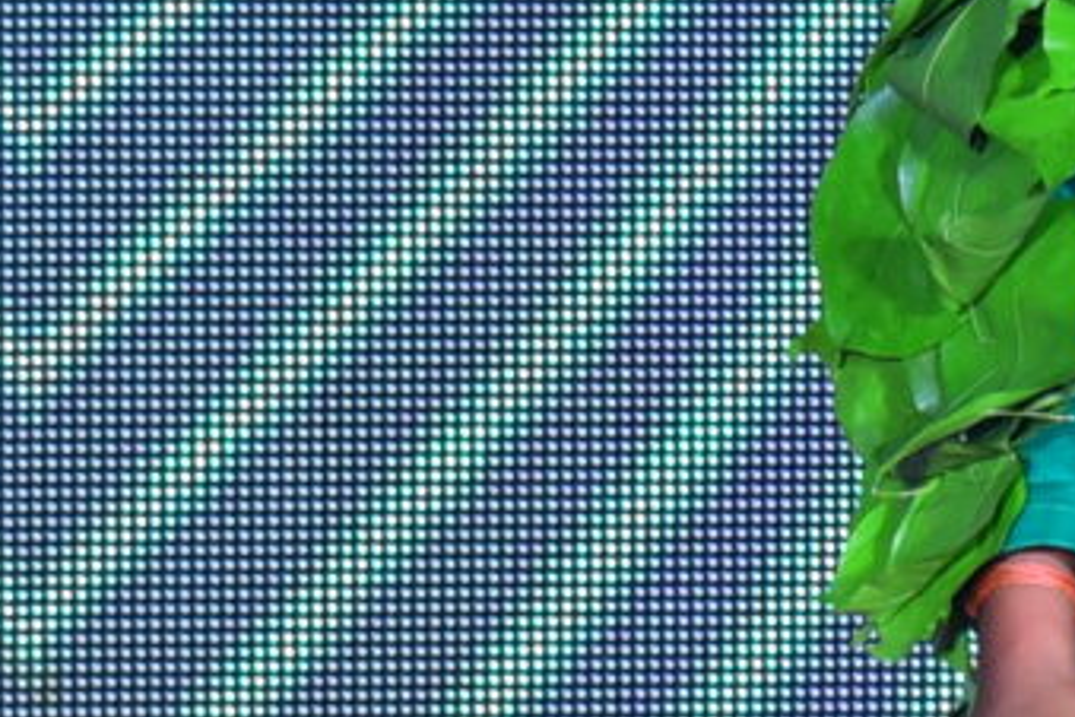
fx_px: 27082
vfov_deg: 1.5
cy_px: 332
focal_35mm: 907
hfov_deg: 2.3
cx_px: 1912
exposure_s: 1/125
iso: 640
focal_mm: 120
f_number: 6.3
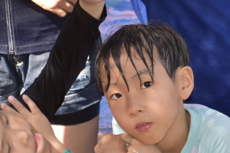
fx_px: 1739
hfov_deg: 7.5
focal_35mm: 272
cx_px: 236
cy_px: 61
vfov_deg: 5.1
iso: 180
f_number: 5.6
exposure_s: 1/125
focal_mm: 70
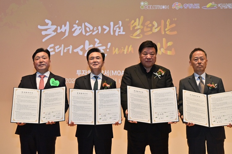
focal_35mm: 55
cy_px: 77
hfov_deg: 36.3
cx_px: 116
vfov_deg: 24.6
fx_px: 354
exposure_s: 1/250
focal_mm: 55
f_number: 9
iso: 2000
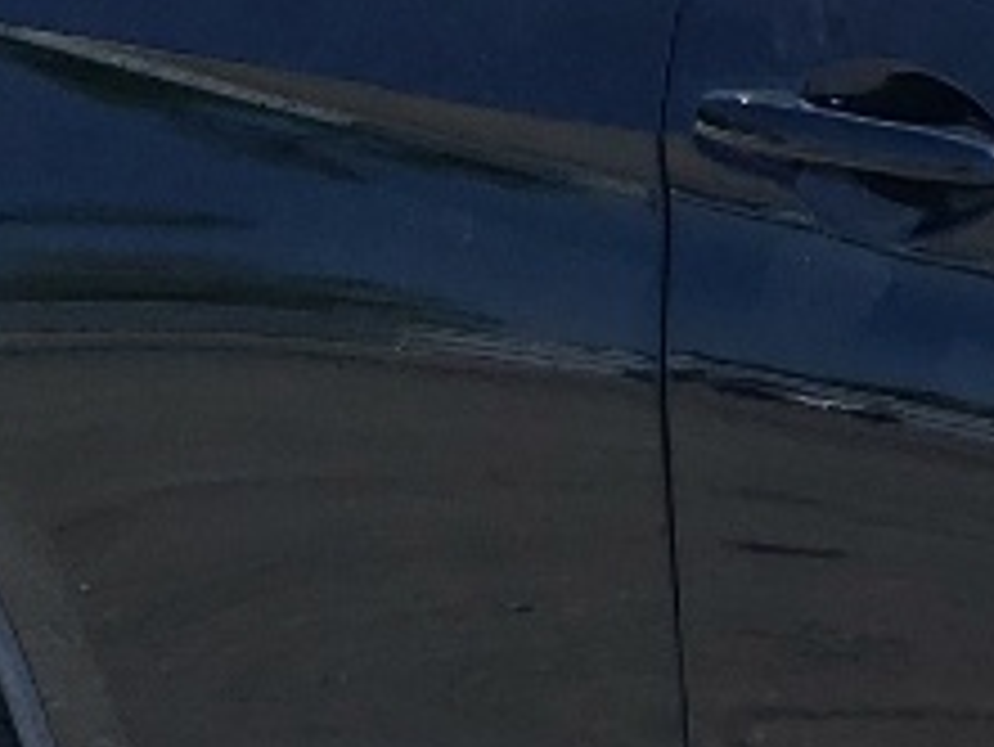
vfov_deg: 7.9
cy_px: 810
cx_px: 2262
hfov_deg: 9.5
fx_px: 5401
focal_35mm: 188
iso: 50
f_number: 1.5
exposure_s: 1/1667
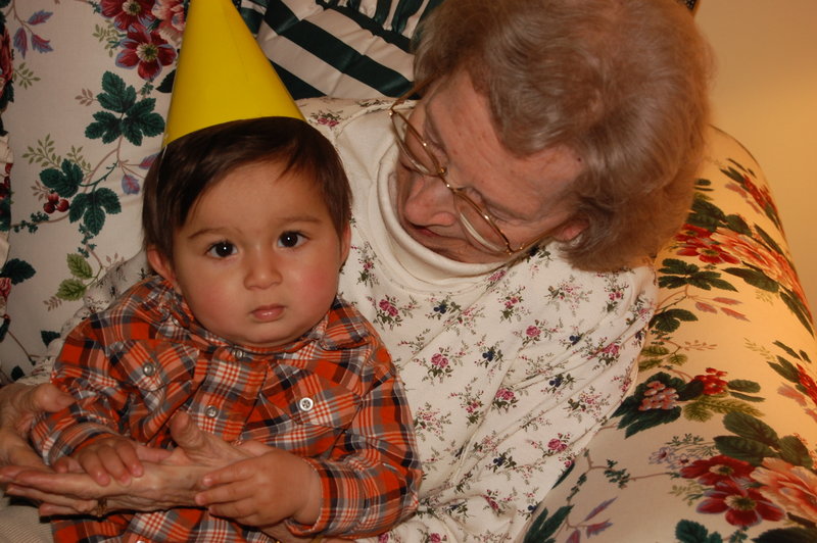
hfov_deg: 24.6
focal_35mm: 82
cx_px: 408
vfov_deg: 16.5
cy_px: 272
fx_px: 1871
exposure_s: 1/60
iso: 400
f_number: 5.6
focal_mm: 55
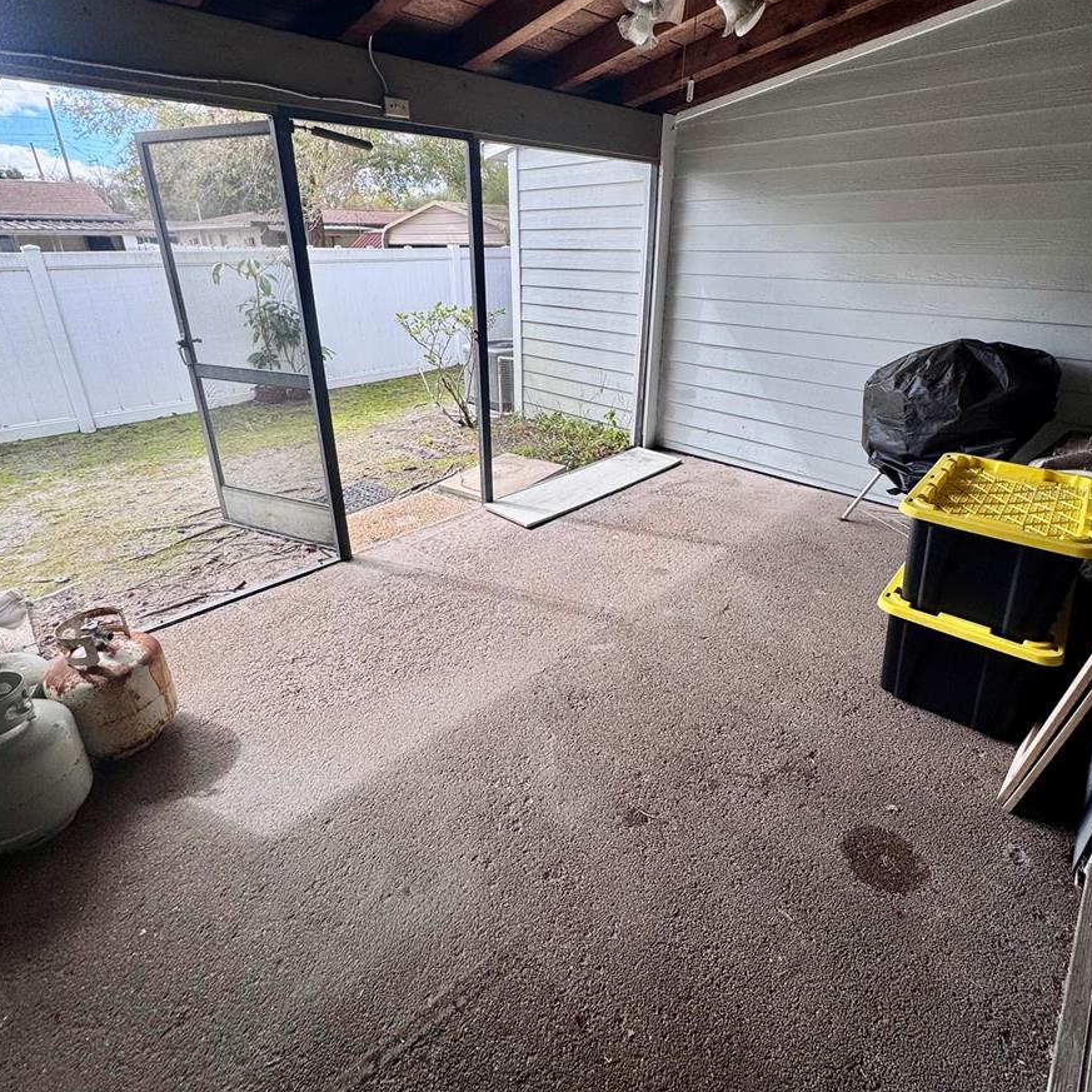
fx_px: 607
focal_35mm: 17
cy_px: 492
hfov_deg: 84.0
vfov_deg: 83.7
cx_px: 548
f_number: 2.2
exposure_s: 1/414
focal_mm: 2.22
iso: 40
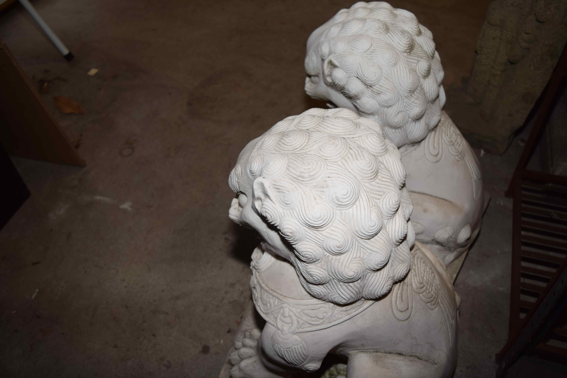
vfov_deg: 41.7
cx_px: 284
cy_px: 189
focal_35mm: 32
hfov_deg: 59.5
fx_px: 496
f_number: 4.5
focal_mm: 21
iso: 160
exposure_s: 1/80
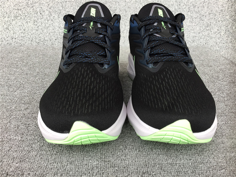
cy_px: 88
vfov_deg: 45.4
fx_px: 211
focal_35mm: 31
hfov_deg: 58.4
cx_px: 118
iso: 40
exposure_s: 1/100
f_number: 2.4
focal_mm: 3.3
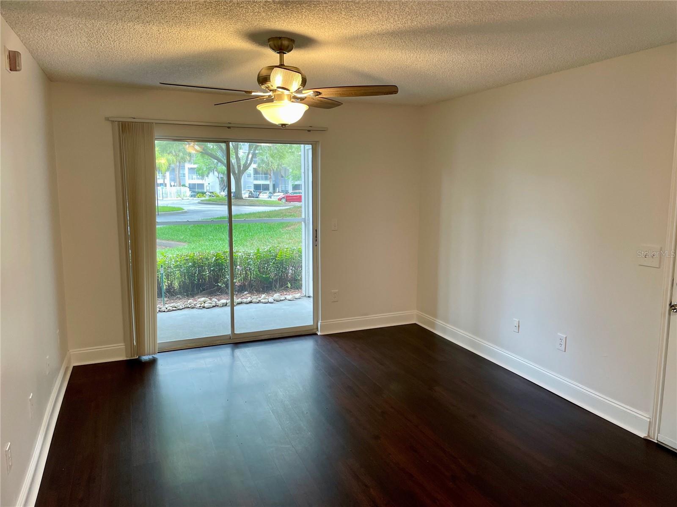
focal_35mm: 26
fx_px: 508
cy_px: 254
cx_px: 338
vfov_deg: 53.1
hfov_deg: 67.3
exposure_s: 1/60
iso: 64
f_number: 1.6
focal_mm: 4.2
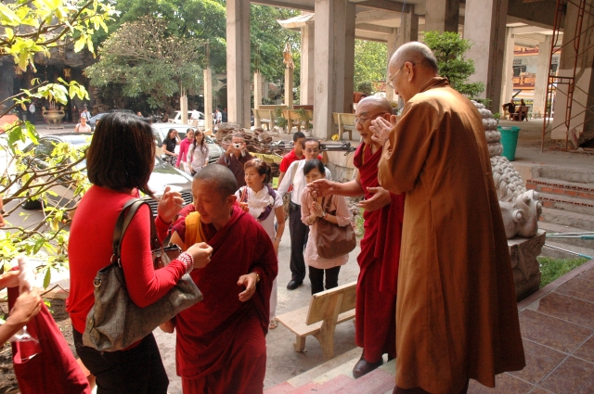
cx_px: 297
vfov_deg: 47.8
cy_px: 197
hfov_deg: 67.4
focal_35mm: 27
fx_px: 445
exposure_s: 1/200
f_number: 8
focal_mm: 18
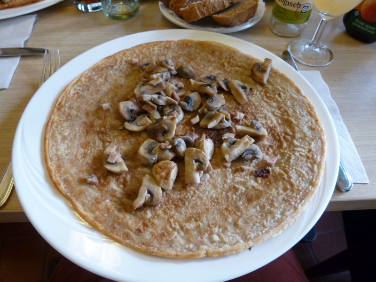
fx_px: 261
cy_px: 141
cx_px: 188
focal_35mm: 24
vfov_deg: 56.8
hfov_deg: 71.6
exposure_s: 1/30
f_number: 2.5
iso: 400
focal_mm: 4.3
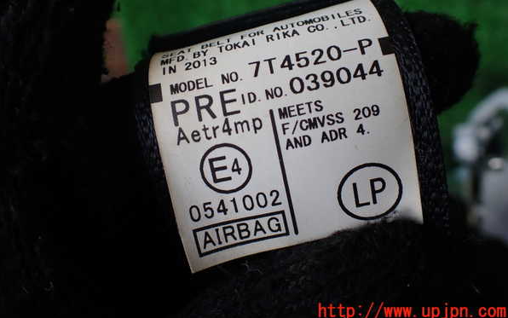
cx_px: 255
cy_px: 130
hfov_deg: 59.6
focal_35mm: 32
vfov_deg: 39.3
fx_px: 443
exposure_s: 1/125
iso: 160
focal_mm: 5.4
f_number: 2.3
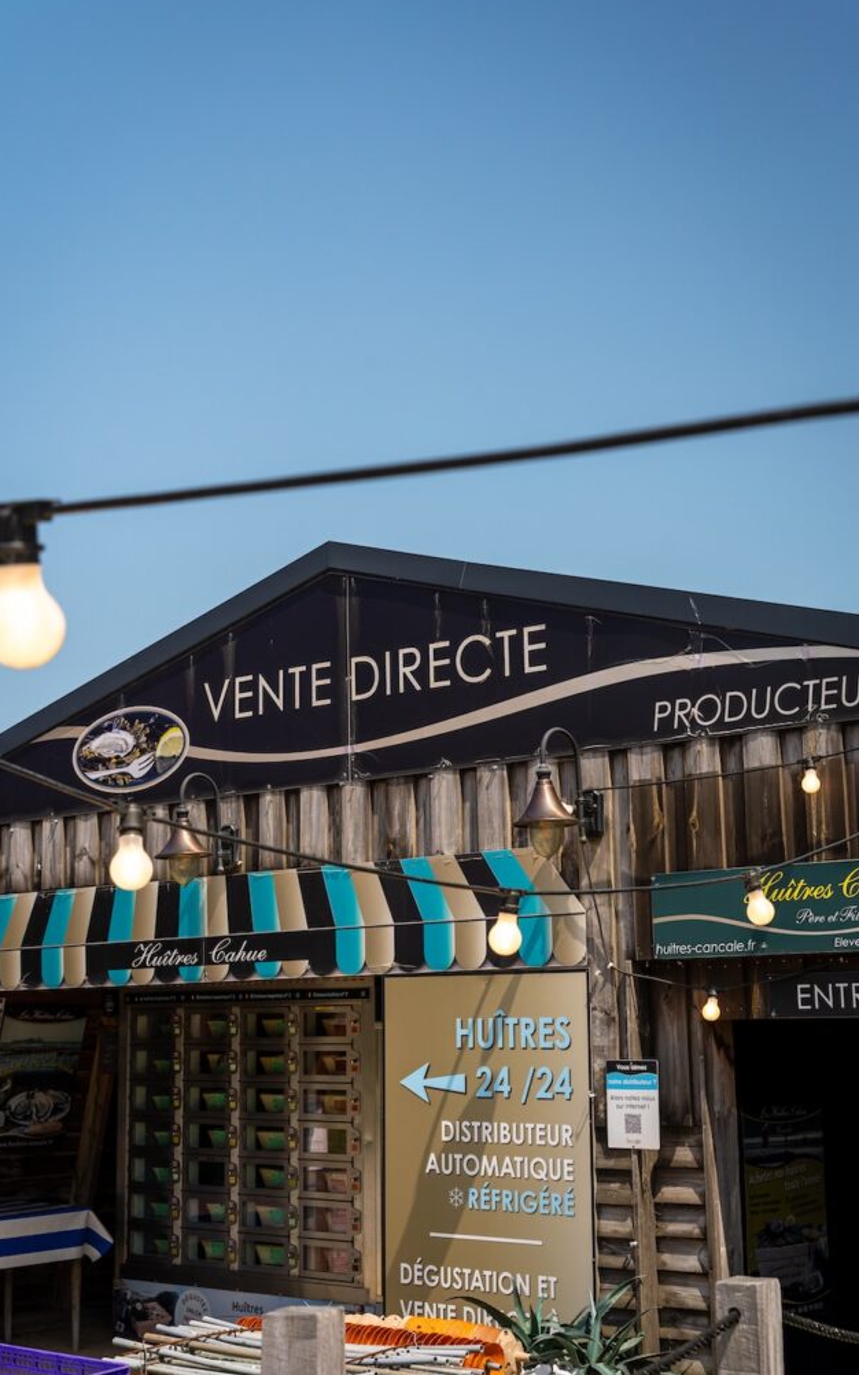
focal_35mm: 51
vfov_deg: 39.8
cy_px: 685
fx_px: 1901
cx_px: 405
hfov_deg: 25.5
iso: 800
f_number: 7.1
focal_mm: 48.7
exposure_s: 1/125
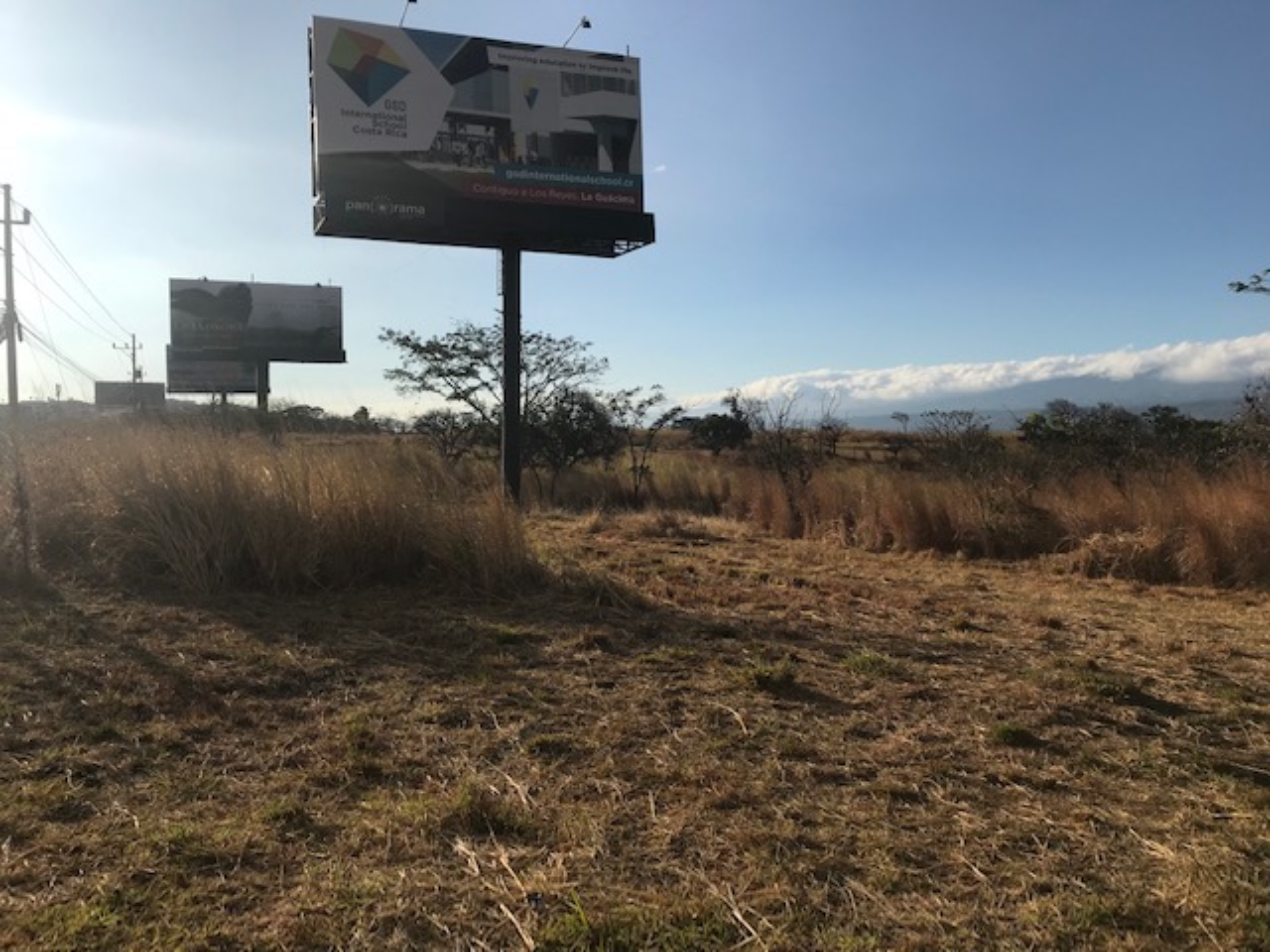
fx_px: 1027
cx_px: 635
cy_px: 476
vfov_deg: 49.7
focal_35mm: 28
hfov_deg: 63.4
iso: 20
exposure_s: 1/4167
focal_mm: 3.99
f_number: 1.8
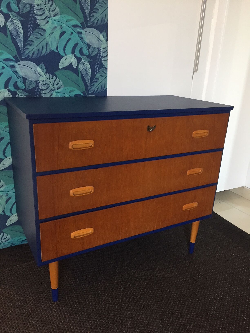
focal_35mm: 29
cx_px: 125
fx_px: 279
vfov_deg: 61.7
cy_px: 166
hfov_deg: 48.2
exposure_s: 1/33
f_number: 2.2
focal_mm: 4.15
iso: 160
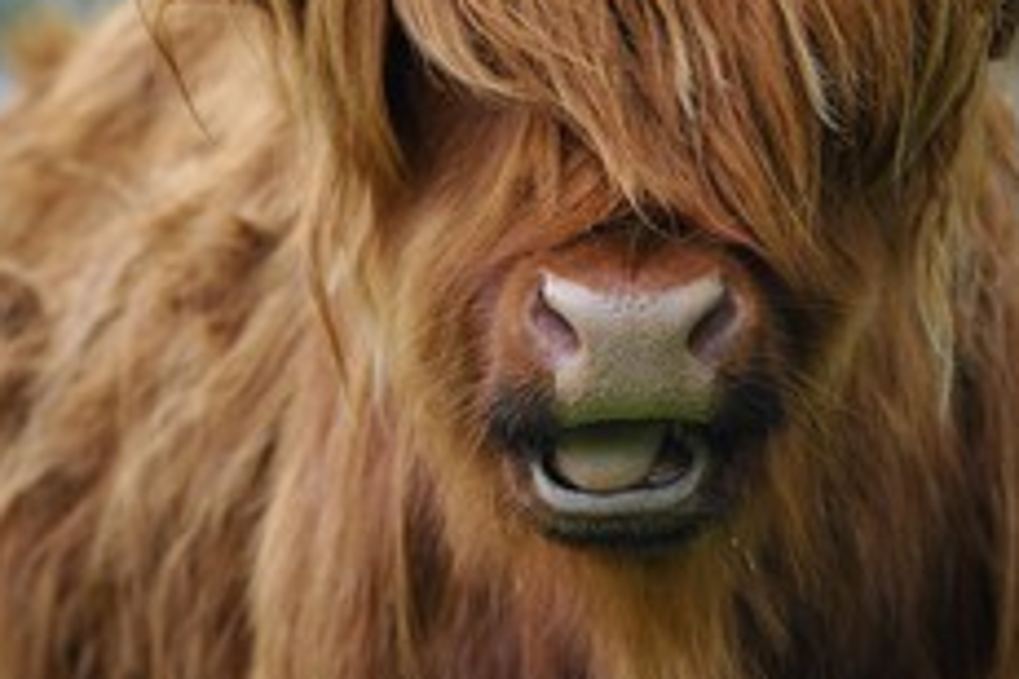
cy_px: 128
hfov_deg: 8.4
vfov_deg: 5.6
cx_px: 547
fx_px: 6934
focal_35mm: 245
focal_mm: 135
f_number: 5.6
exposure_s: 1/250
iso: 400
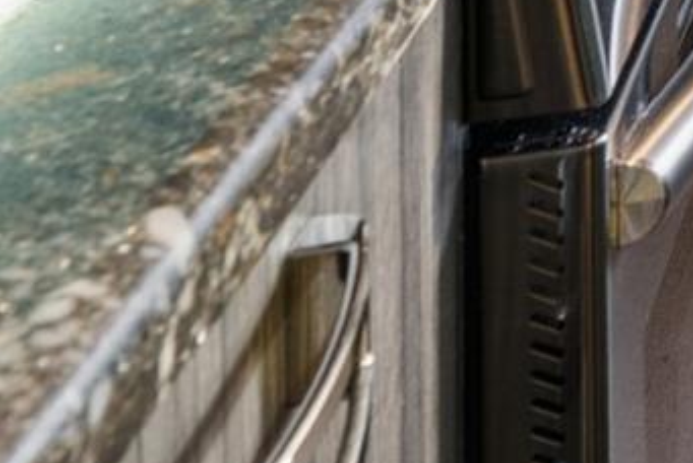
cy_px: -720
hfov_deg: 13.8
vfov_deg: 10.9
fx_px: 1965
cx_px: 1689
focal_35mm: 102
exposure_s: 1/2.5
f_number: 10
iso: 200
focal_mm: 17
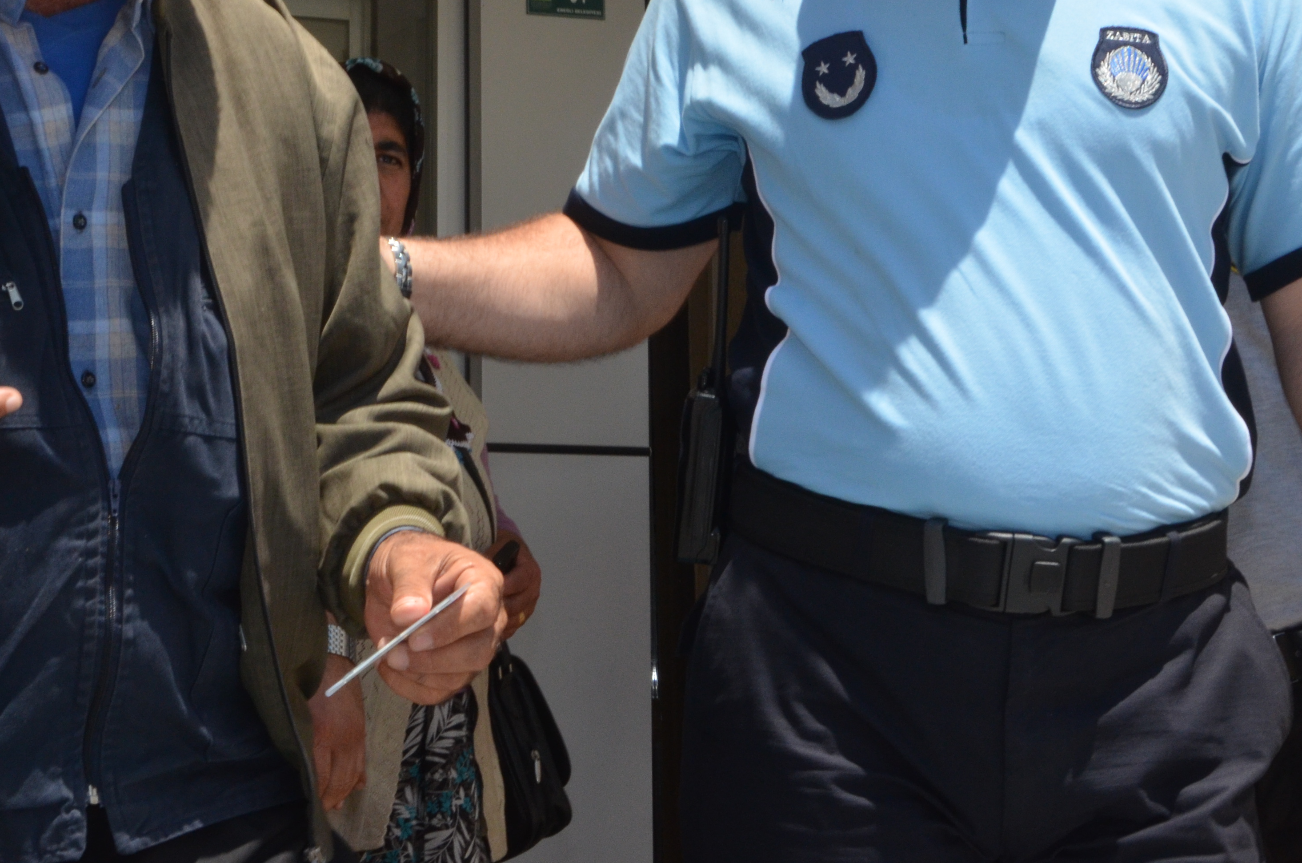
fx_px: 3826
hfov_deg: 19.3
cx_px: 573
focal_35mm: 106
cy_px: 154
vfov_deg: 12.8
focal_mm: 42
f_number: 20
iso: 800
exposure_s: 1/250
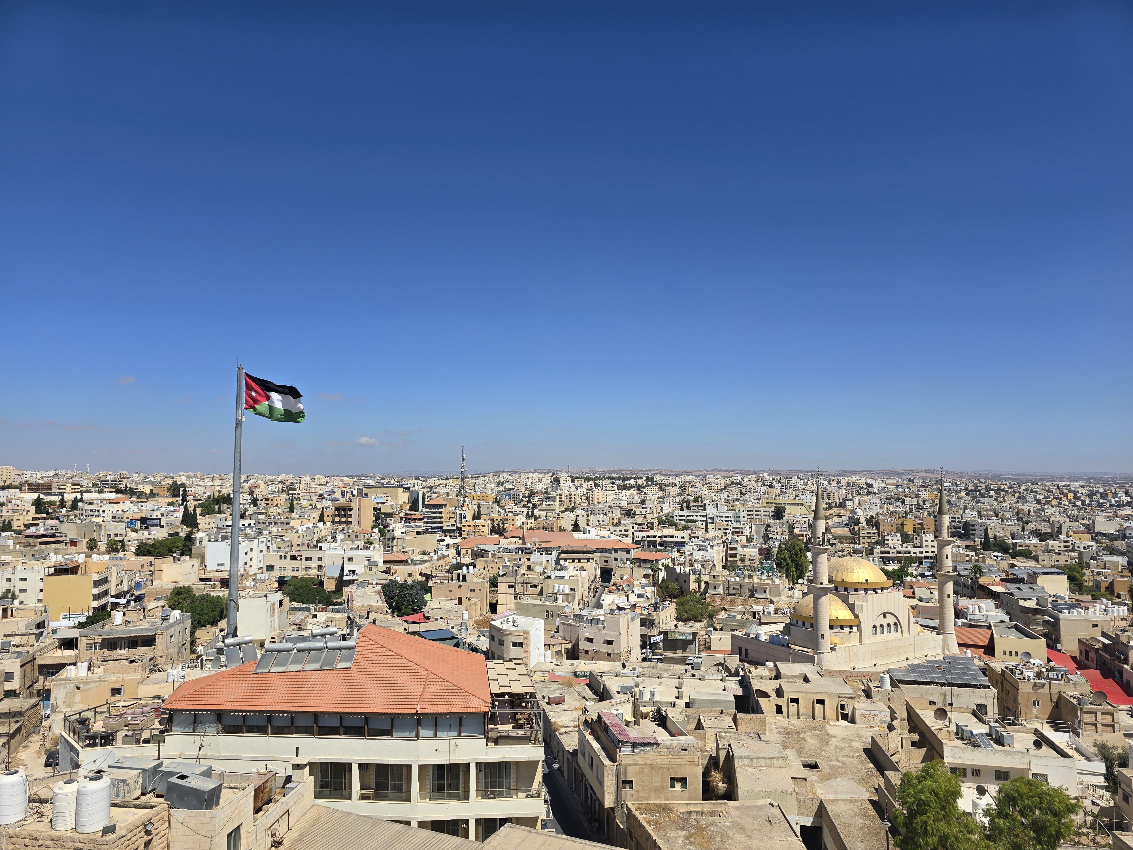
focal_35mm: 23
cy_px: 425
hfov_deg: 73.9
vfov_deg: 58.9
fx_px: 753
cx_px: 566
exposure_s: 1/1391
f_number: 1.7
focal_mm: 6.3
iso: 12
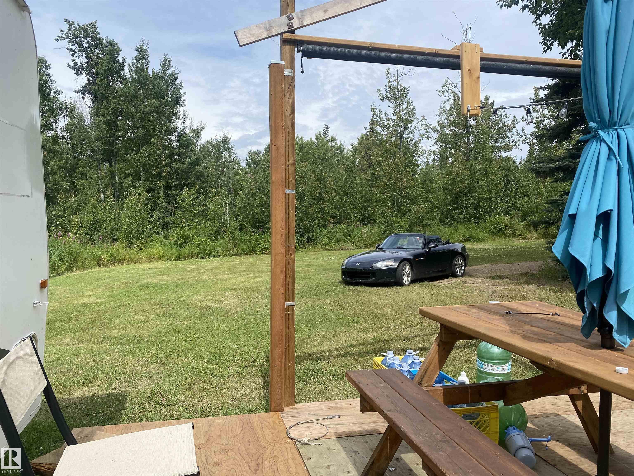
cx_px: 317
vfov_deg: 53.1
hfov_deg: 67.3
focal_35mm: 26
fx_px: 476
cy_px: 238
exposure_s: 1/2268
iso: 32
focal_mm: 4.25
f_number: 1.8
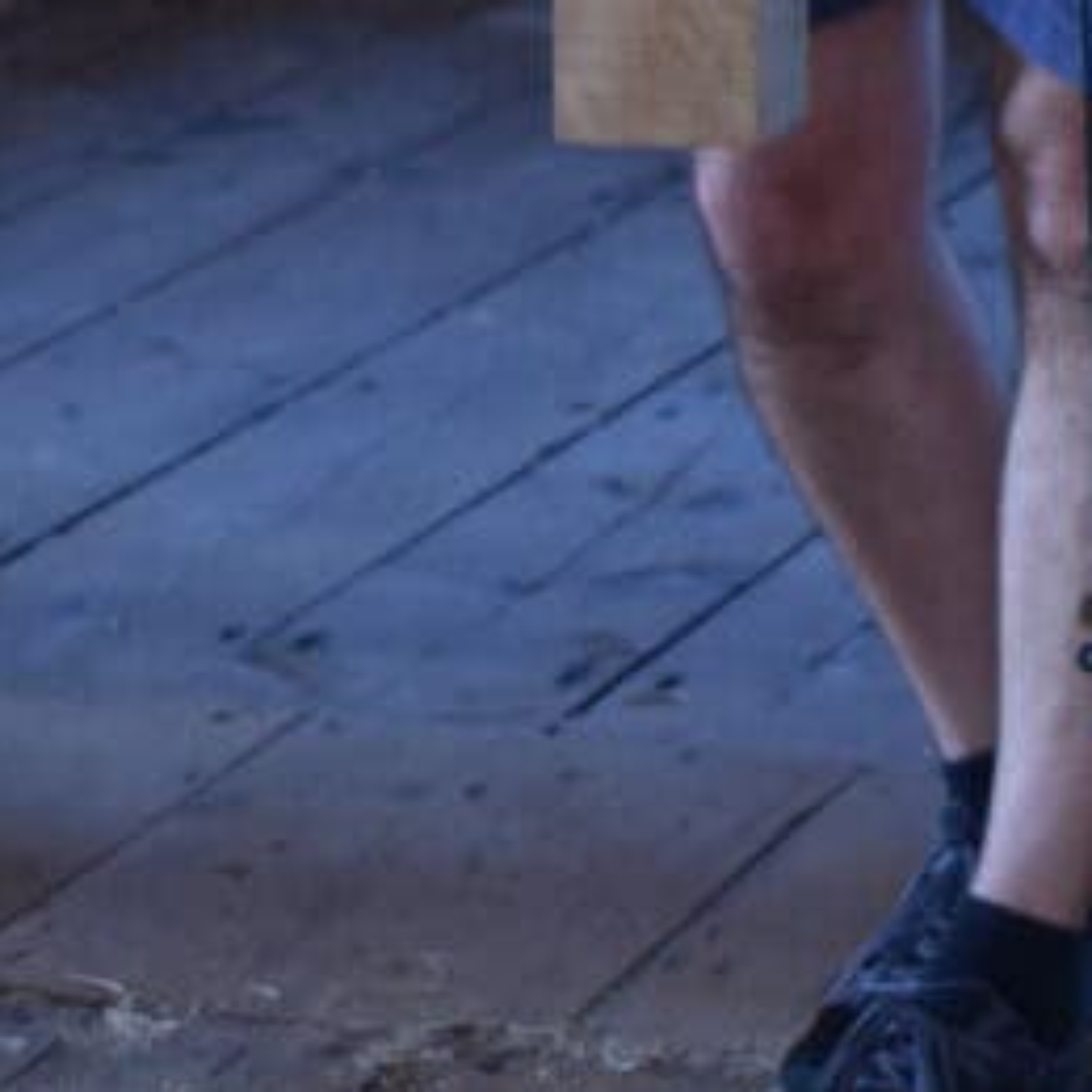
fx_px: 7083
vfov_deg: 8.6
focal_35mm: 198
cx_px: 1109
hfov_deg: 8.8
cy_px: -596
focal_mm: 45
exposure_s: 1/60
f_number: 5
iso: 450
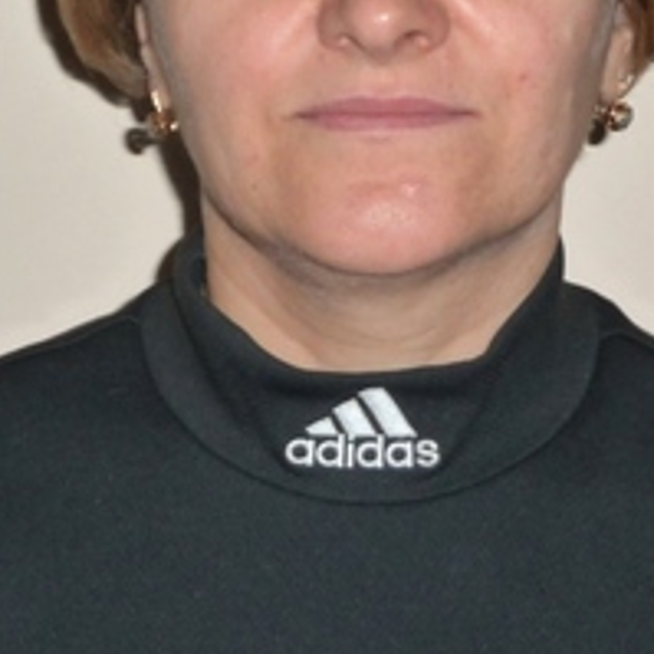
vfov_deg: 16.7
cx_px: 362
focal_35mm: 103
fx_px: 2202
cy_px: 100
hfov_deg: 16.9
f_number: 4.5
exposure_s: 1/125
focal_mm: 10.5
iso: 160
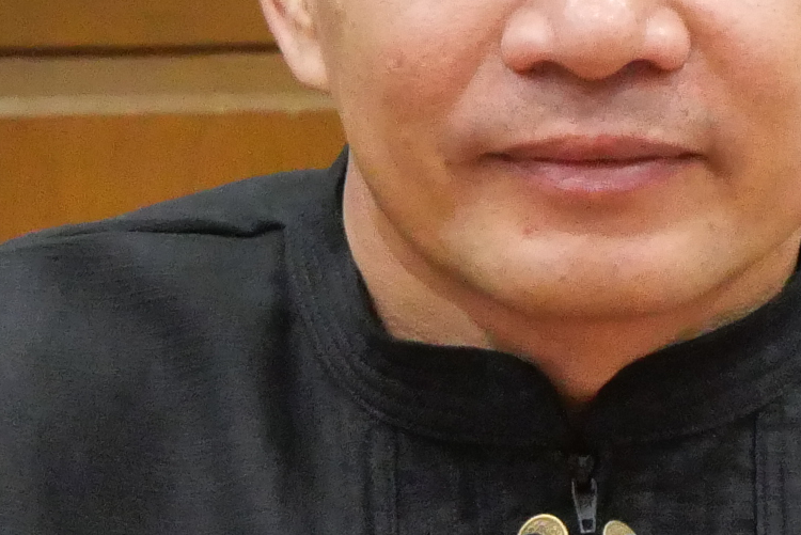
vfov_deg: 2.9
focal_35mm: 470
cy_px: 530
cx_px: 646
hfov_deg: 4.4
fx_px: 10463
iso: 3200
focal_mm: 46
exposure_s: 1/40
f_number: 5.6
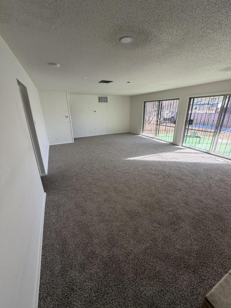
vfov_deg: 102.1
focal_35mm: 14
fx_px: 125
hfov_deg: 85.7
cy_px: 154
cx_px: 116
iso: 64
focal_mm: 2.22
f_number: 2.2
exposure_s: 1/121
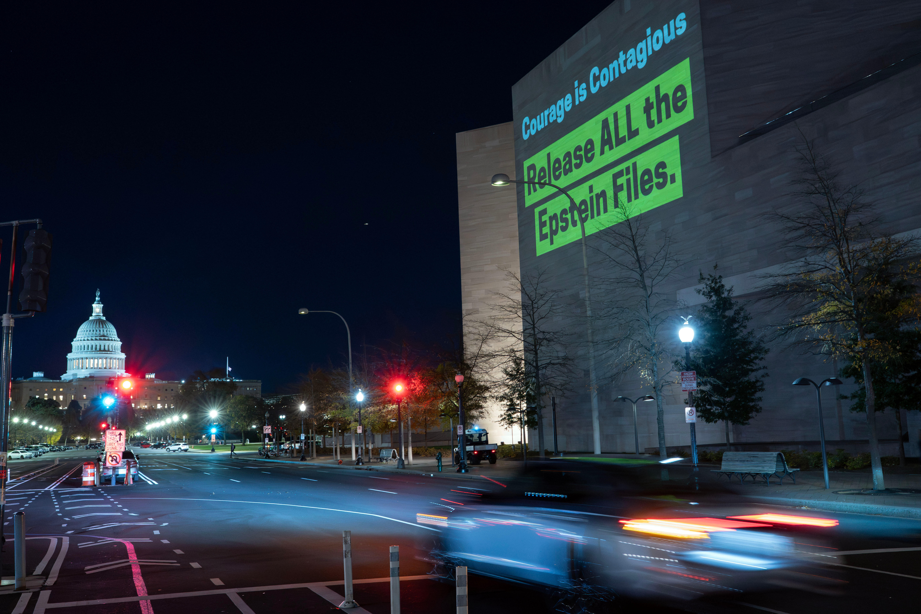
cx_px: 460
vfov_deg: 37.9
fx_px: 895
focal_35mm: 35
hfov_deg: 54.4
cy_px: 307
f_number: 7.1
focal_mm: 35
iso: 10000
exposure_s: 1/10
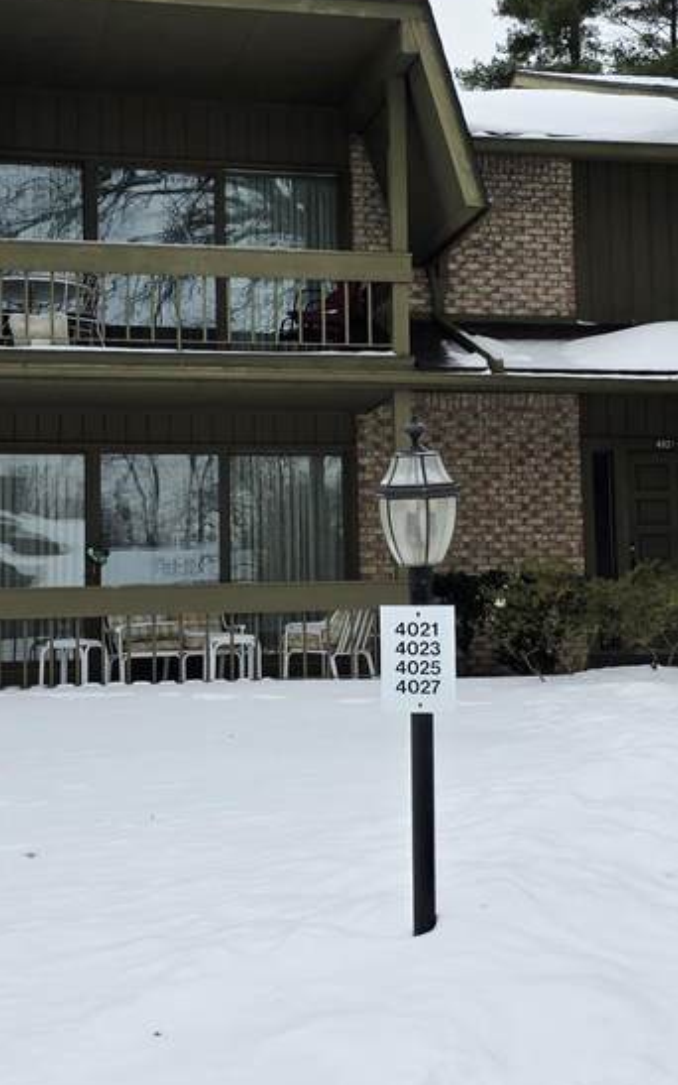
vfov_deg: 35.6
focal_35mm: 57
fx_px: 1685
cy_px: 478
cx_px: 365
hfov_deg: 22.7
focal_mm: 6.3
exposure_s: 1/370
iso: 25
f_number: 1.7
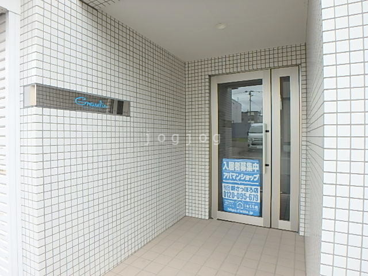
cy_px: 138
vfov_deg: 63.4
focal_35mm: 21
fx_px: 223
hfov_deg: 79.0
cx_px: 184
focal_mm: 3.7
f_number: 3.5
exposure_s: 1/320
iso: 125
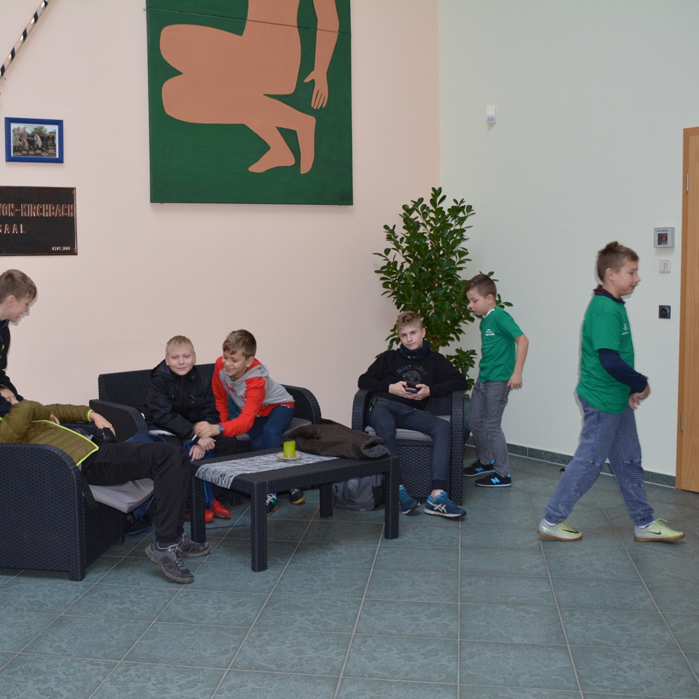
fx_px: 982
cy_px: 355
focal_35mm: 43
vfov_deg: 39.2
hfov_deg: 38.9
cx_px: 252
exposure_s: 1/60
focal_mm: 22
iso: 720
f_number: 3.8
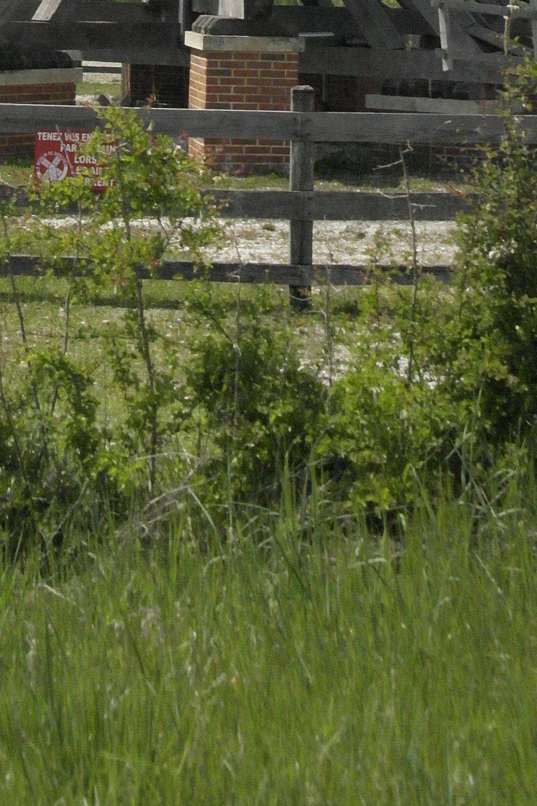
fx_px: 2081
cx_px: 228
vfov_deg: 18.2
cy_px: -563
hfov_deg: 14.7
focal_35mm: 93
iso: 1600
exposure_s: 1/4000
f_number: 5.6
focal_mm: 18
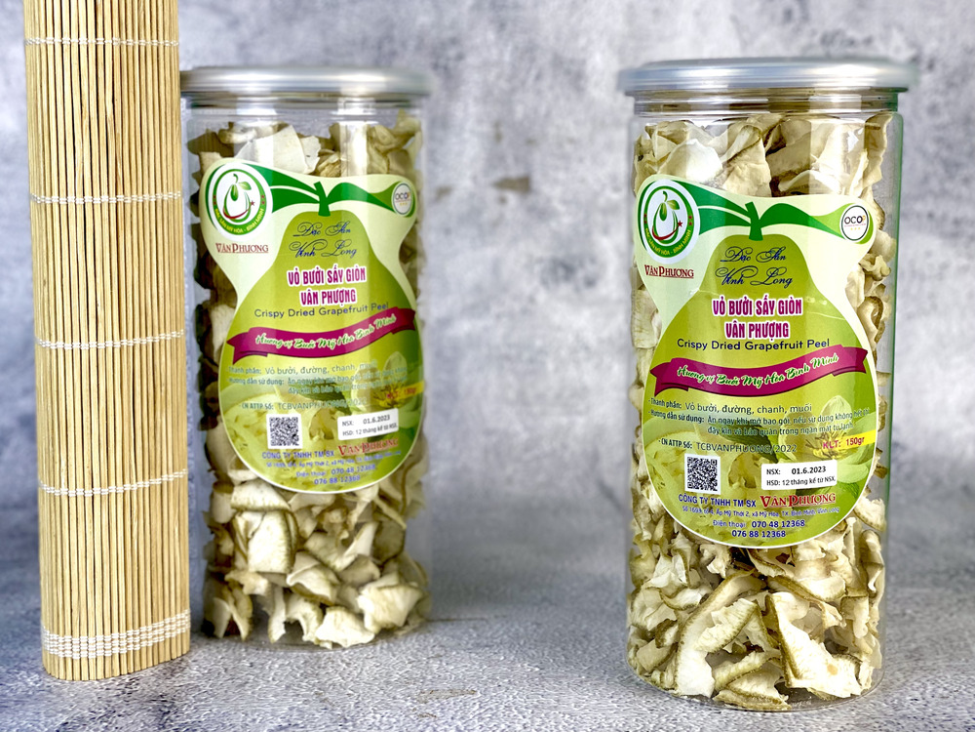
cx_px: 488
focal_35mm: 52
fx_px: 1465
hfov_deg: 36.8
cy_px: 366
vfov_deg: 28.0
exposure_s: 1/100
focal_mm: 6
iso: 32
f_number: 2
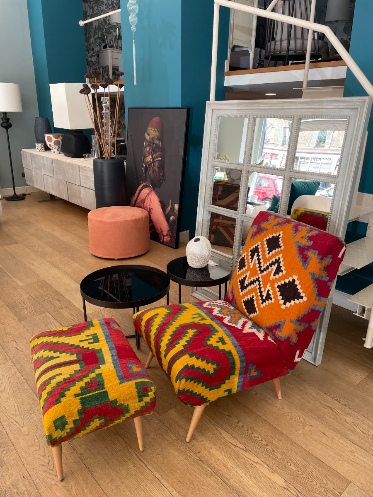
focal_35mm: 26
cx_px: 186
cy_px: 248
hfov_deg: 53.1
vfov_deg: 67.3
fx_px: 374
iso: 80
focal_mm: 4.2
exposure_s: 1/121
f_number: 1.6
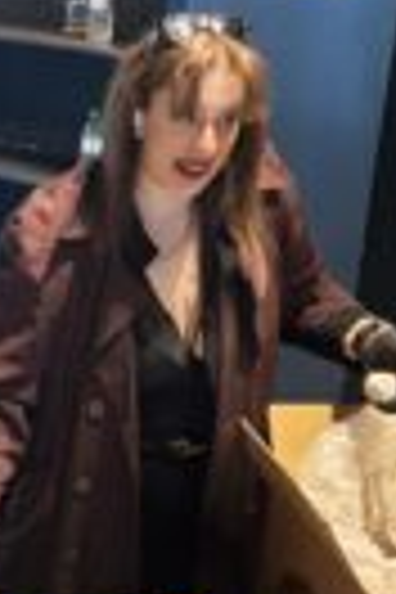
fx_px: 1518
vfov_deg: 21.9
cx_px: -320
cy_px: 446
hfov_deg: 13.4
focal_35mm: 92
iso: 640
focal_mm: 5.96
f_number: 1.6
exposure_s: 1/33
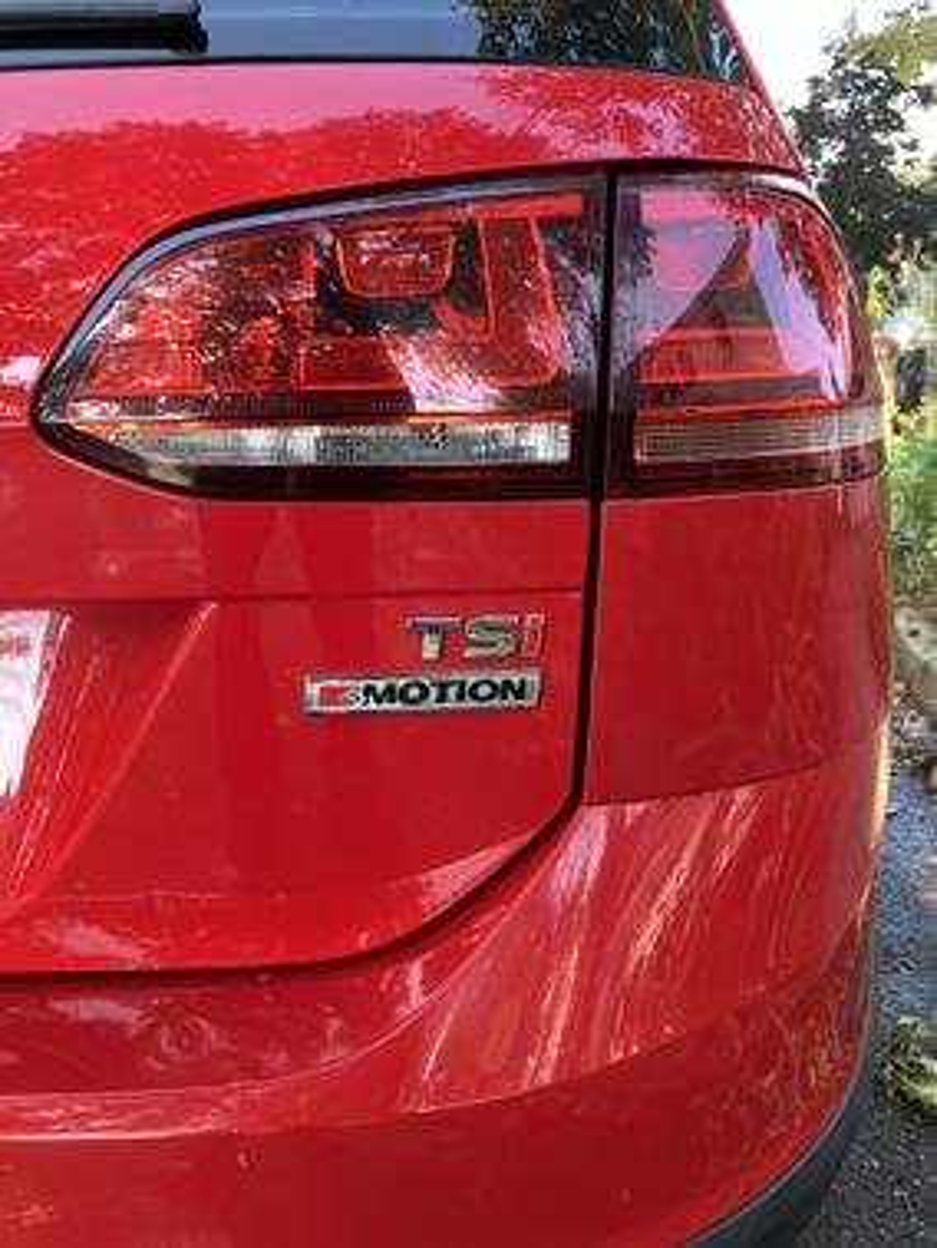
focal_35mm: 28
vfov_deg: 63.4
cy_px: 624
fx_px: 1009
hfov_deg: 49.8
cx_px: 468
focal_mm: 3.99
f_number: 1.8
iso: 80
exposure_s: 1/121
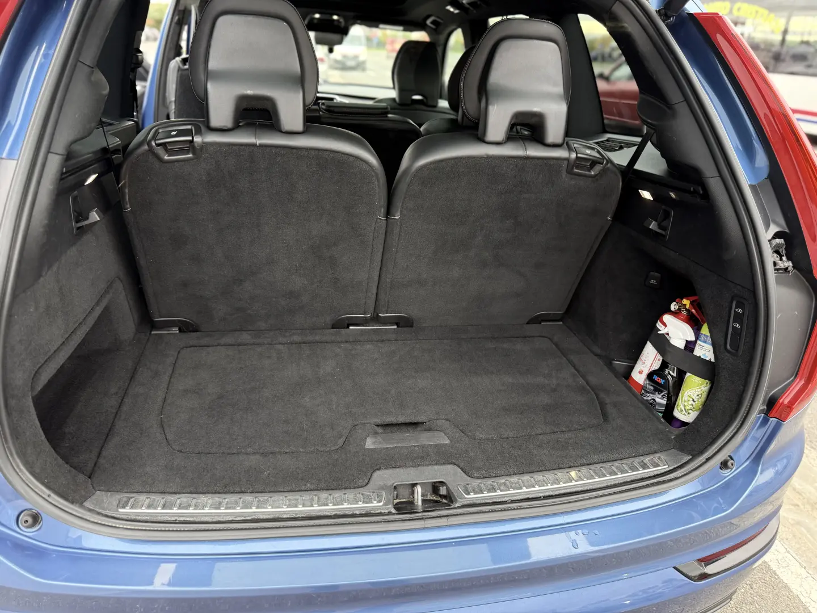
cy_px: 306
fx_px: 566
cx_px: 408
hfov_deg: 71.6
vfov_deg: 56.8
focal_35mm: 24
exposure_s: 1/117
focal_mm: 6.76
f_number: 1.78
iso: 200
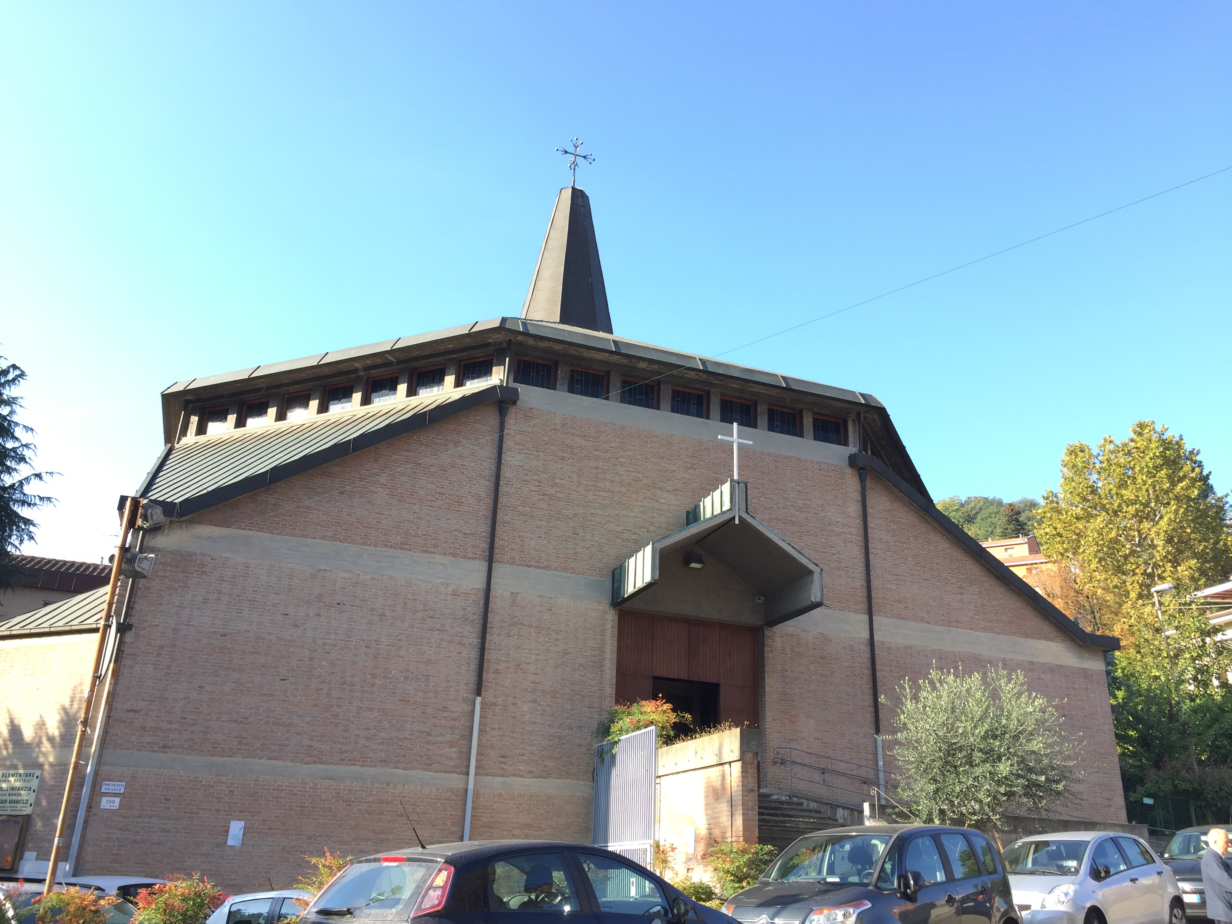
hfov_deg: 61.7
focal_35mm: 29
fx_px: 1032
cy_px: 462
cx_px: 616
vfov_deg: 48.2
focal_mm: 4.15
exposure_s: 1/316
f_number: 2.2
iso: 32
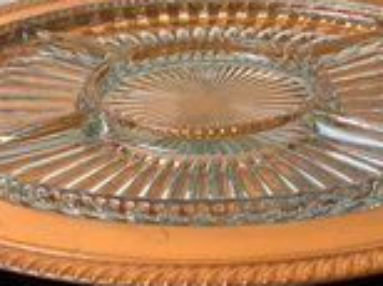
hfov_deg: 33.2
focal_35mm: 58
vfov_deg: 24.5
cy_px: 31
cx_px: 218
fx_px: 641
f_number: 1.5
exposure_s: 1/60
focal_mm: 5.7
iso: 100
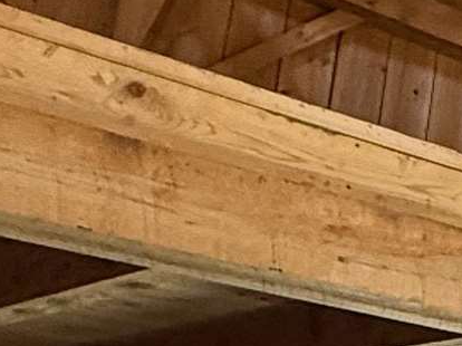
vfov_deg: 13.9
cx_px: 1173
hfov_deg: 13.1
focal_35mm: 104
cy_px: 369
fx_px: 1387
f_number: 2.2
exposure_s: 1/60
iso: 400
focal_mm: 2.22
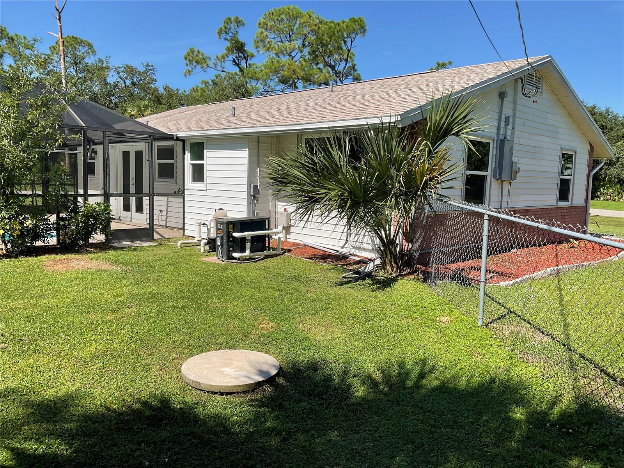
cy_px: 234
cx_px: 312
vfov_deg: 48.2
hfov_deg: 61.7
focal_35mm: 29
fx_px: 523
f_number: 1.8
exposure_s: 1/1534
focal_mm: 3
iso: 16
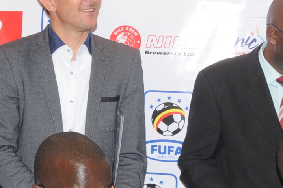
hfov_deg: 19.0
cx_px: 70
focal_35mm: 107
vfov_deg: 12.8
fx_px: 840
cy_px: 114
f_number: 5.6
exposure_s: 1/160
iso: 640
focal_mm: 20
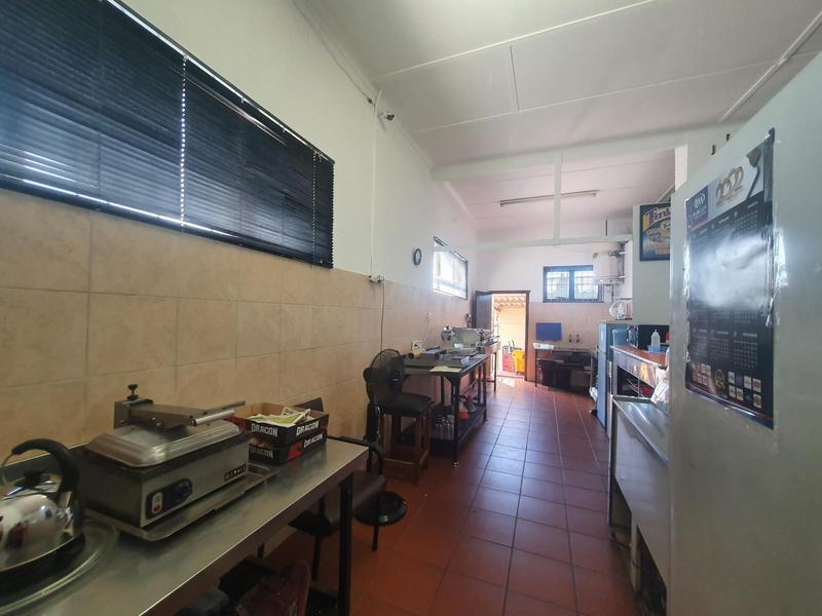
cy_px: 308
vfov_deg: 89.9
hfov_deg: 106.2
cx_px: 411
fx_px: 309
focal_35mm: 13
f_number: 2.2
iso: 160
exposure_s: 1/50
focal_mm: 1.8
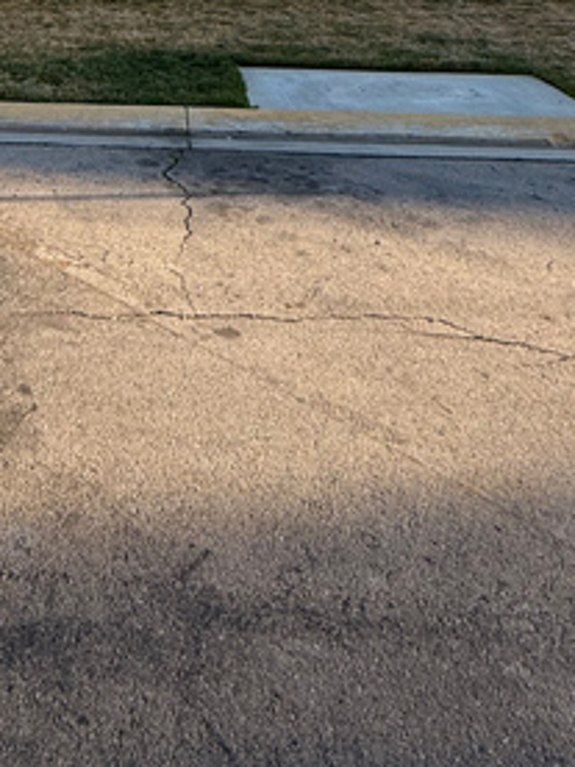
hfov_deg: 35.0
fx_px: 864
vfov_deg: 34.3
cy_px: -225
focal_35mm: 39
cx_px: 72
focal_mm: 2.22
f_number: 2.2
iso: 50
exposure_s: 1/430
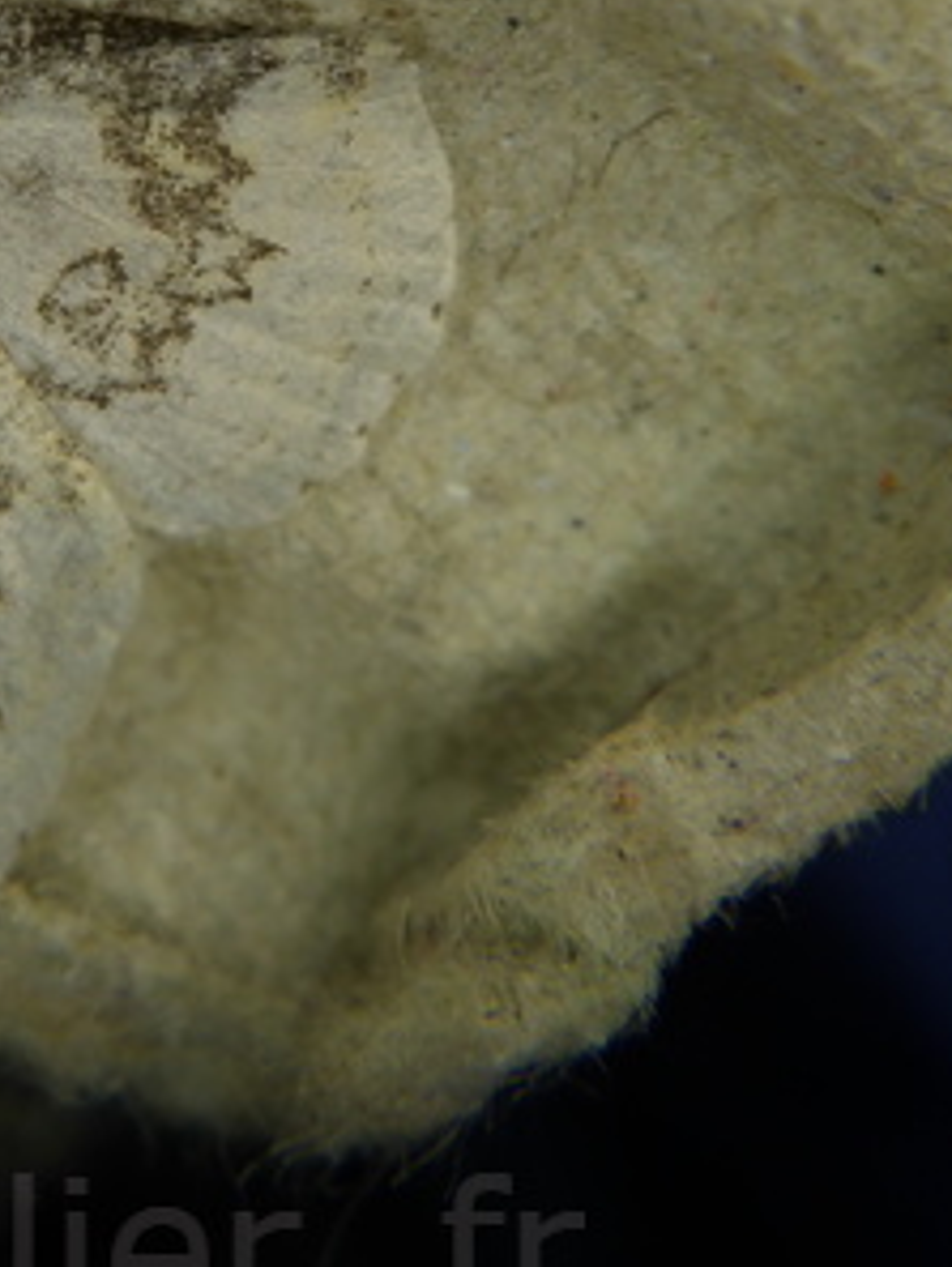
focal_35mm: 68
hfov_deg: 21.4
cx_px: 190
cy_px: 115
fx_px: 2492
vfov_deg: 27.5
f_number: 4.6
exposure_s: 1/2500
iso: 125
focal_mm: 6.1
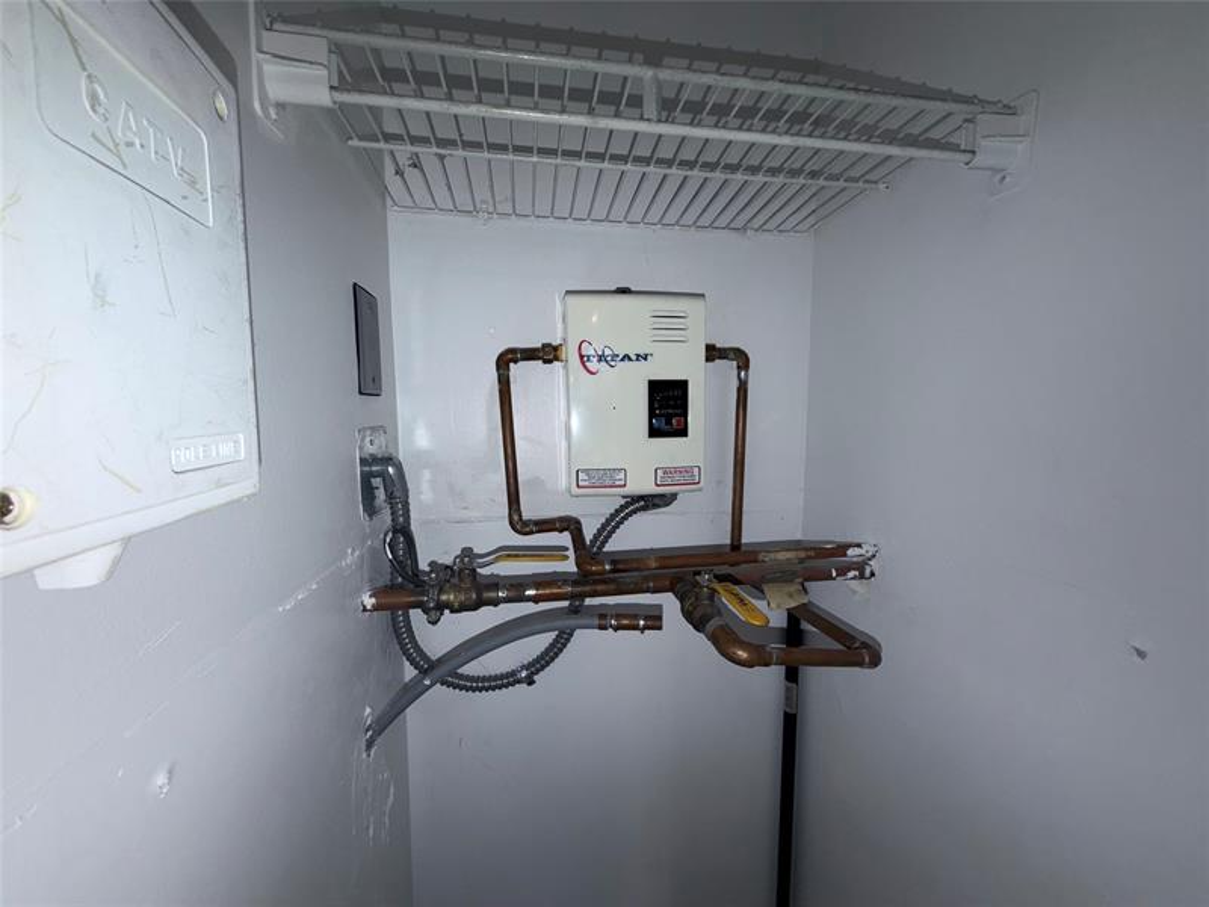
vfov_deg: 85.7
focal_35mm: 14
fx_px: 489
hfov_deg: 102.1
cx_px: 604
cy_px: 454
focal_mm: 2.22
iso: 25
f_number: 2.2
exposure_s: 1/60
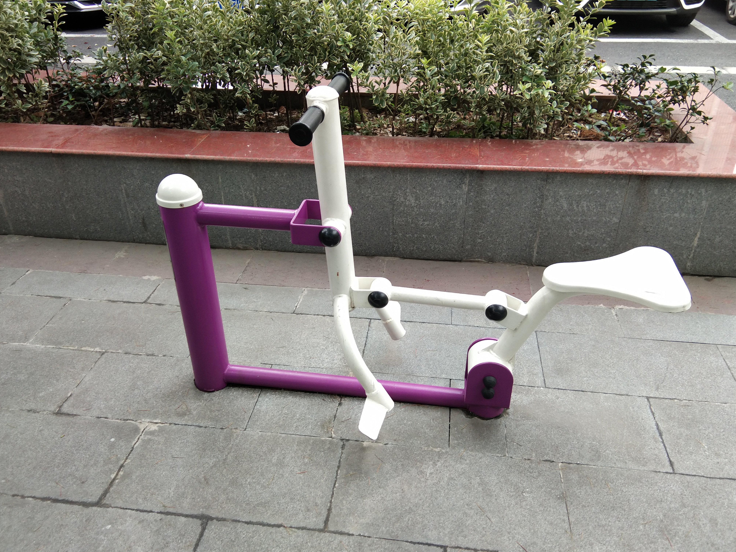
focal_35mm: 32
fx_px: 680
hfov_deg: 56.8
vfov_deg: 44.2
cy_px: 280
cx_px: 366
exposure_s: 1/100
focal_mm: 3.69
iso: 100
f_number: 2.2
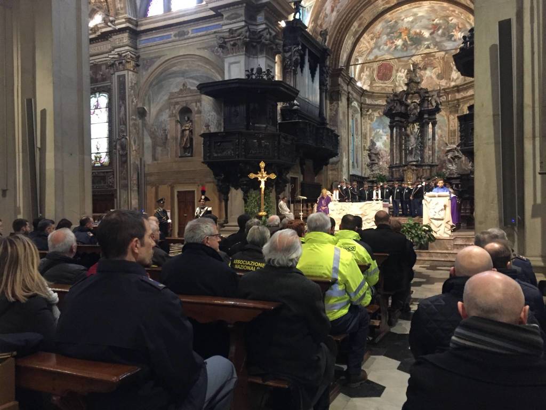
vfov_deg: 48.2
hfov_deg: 61.7
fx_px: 457
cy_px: 205
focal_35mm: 29
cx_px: 273
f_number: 2.2
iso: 400
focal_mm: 4.15
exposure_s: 1/17
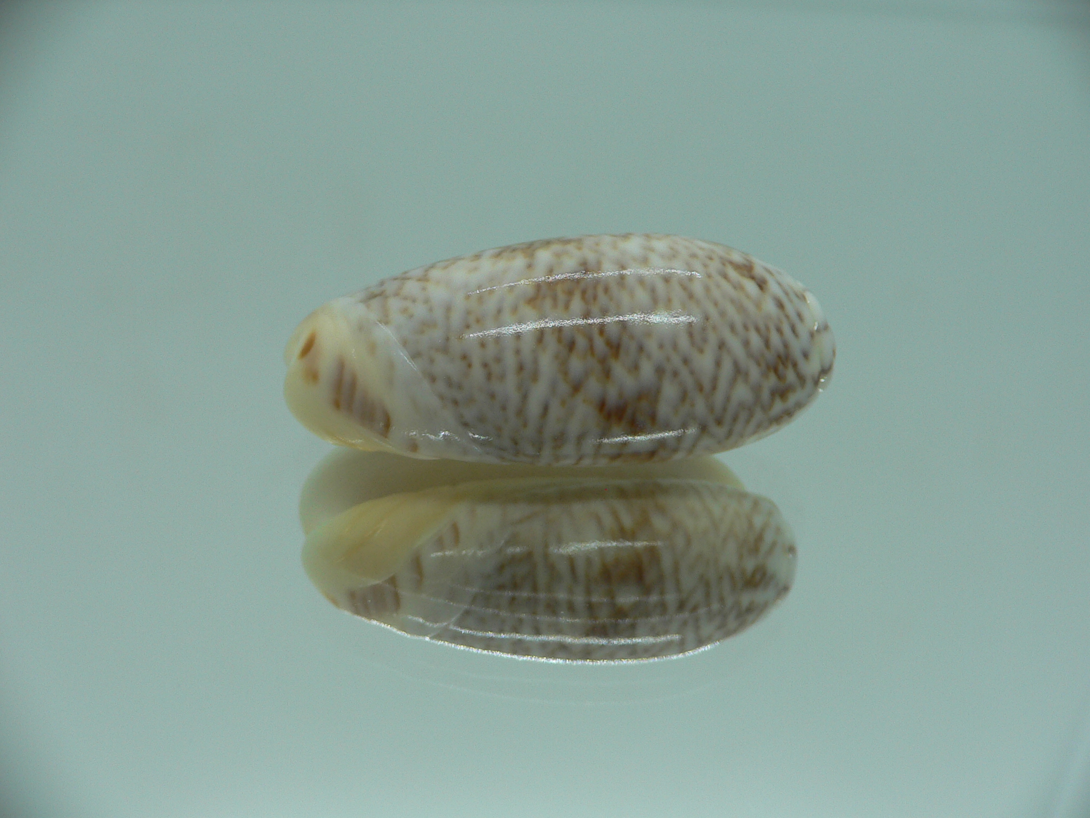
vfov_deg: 40.7
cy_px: 409
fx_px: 1102
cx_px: 545
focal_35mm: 35
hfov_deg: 52.6
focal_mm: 4.6
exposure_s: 1/60
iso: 80
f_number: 2.8
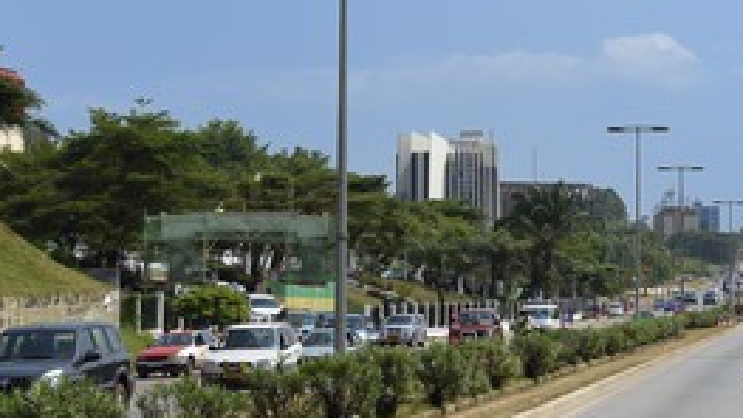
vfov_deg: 10.4
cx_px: 540
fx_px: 2305
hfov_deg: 18.2
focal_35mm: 117
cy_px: 161
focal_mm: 70
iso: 400
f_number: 10
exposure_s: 1/1000
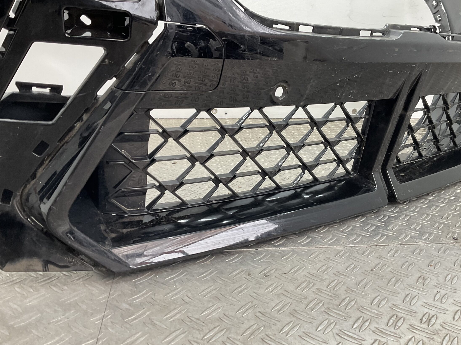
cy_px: 172
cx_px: 256
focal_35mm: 34
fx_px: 453
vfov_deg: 41.8
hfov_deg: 53.8
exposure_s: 1/120
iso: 50
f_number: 1.8
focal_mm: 3
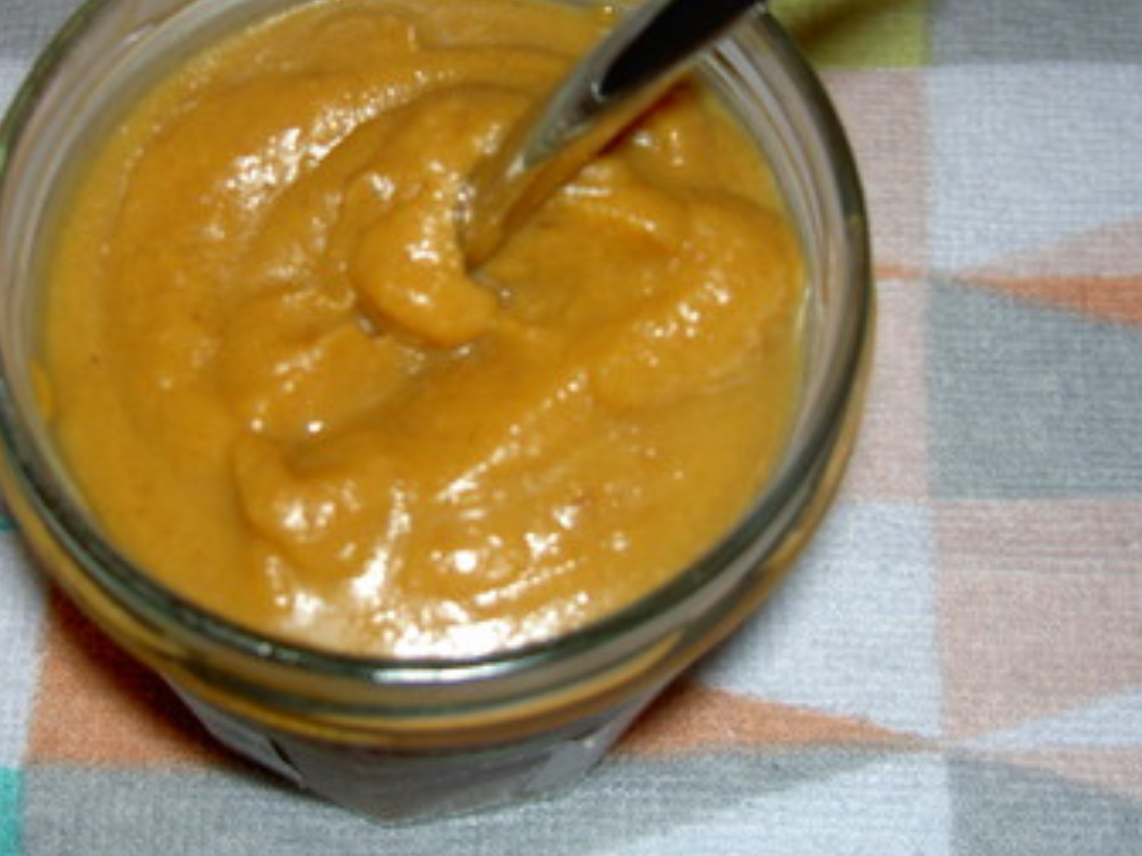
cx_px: 421
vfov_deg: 25.1
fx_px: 1913
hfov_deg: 33.1
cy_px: 273
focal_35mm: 58
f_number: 2.8
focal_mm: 8
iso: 100
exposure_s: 1/60
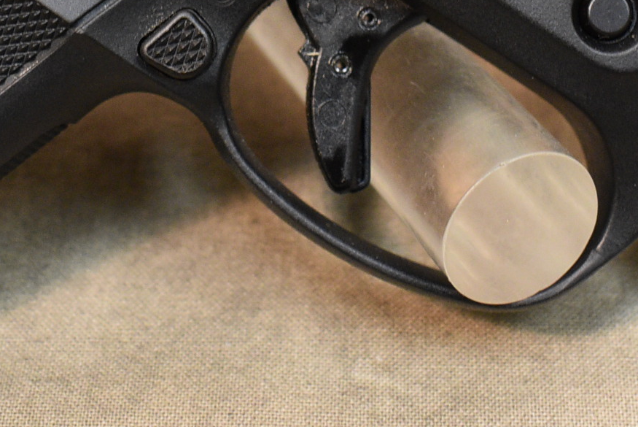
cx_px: 281
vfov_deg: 12.3
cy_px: -137
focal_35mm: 108
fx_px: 1910
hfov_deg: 19.0
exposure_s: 1/60
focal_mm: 21
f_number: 4
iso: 1100
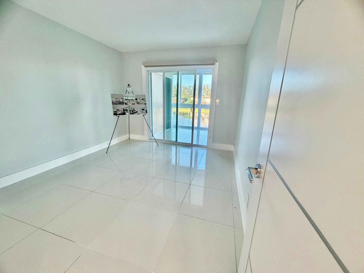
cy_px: 136
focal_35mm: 14
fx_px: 147
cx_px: 182
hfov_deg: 102.1
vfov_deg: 85.7
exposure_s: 1/120
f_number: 2.2
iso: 320
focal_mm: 2.22
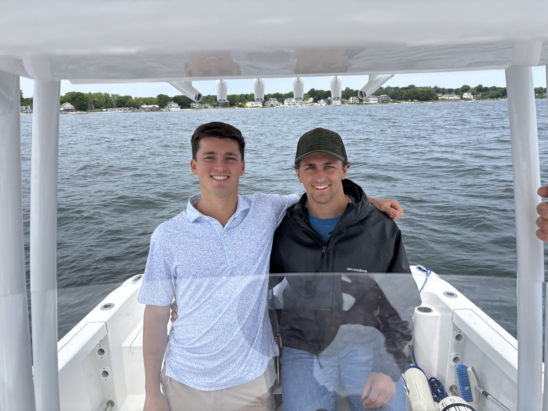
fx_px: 412
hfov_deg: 67.3
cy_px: 206
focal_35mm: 26
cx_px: 274
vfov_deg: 53.1
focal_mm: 5.96
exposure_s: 1/2571
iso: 50
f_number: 1.6
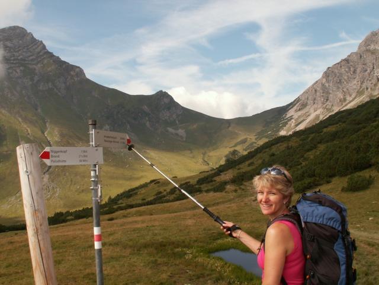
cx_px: 190
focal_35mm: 35
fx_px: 383
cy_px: 142
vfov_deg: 40.7
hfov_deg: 52.6
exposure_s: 1/125
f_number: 8
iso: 50
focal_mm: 5.86
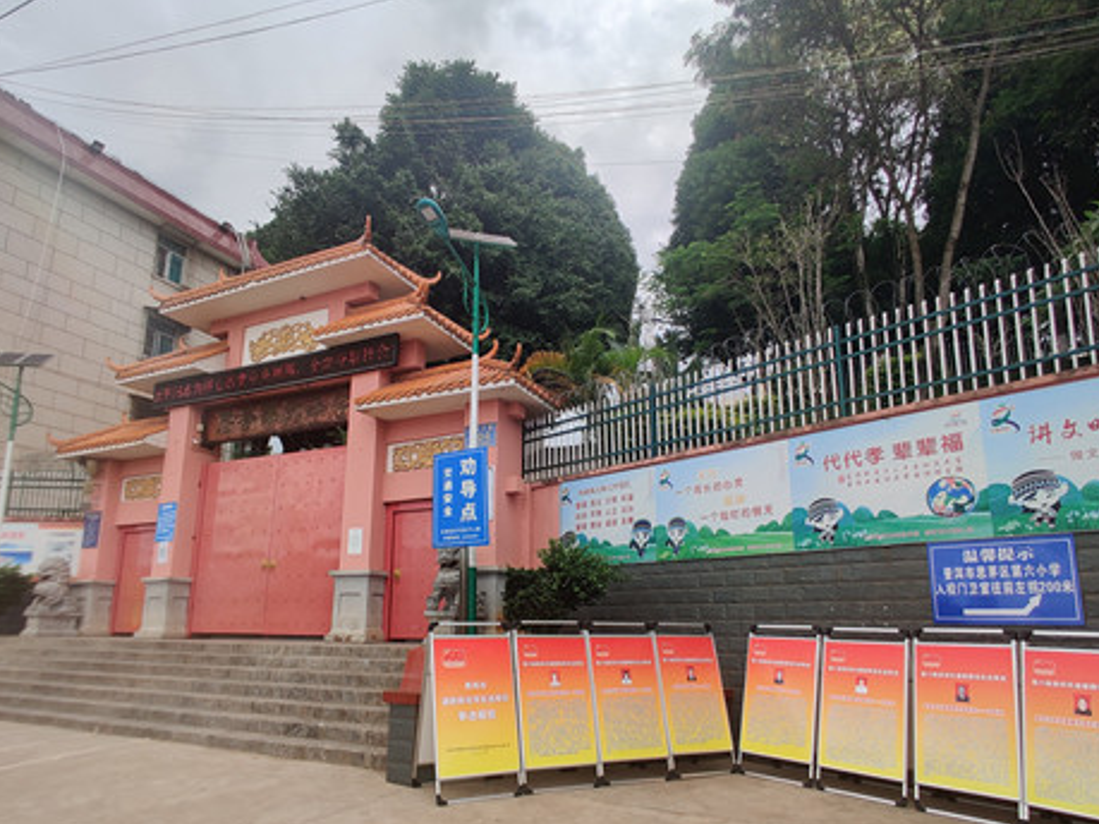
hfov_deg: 91.0
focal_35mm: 17
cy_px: 474
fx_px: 540
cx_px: 527
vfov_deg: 74.2
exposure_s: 1/694
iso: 100
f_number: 2.2
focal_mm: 2.25
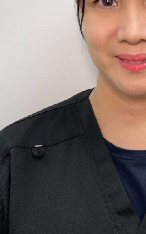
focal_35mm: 49
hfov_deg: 25.5
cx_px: 132
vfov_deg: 40.1
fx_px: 312
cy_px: 63
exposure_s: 1/100
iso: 50
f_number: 1.5
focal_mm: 5.7
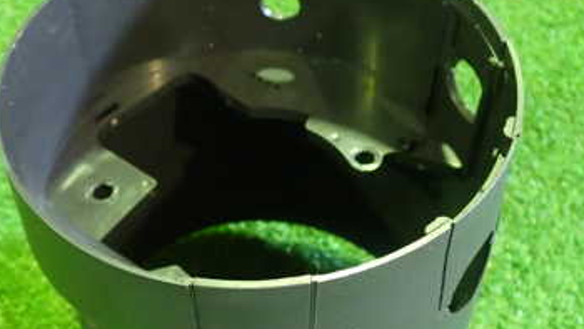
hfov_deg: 37.1
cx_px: 249
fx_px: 867
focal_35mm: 56
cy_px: 245
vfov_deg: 21.3
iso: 1000
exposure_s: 1/30
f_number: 2.3
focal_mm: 5.4
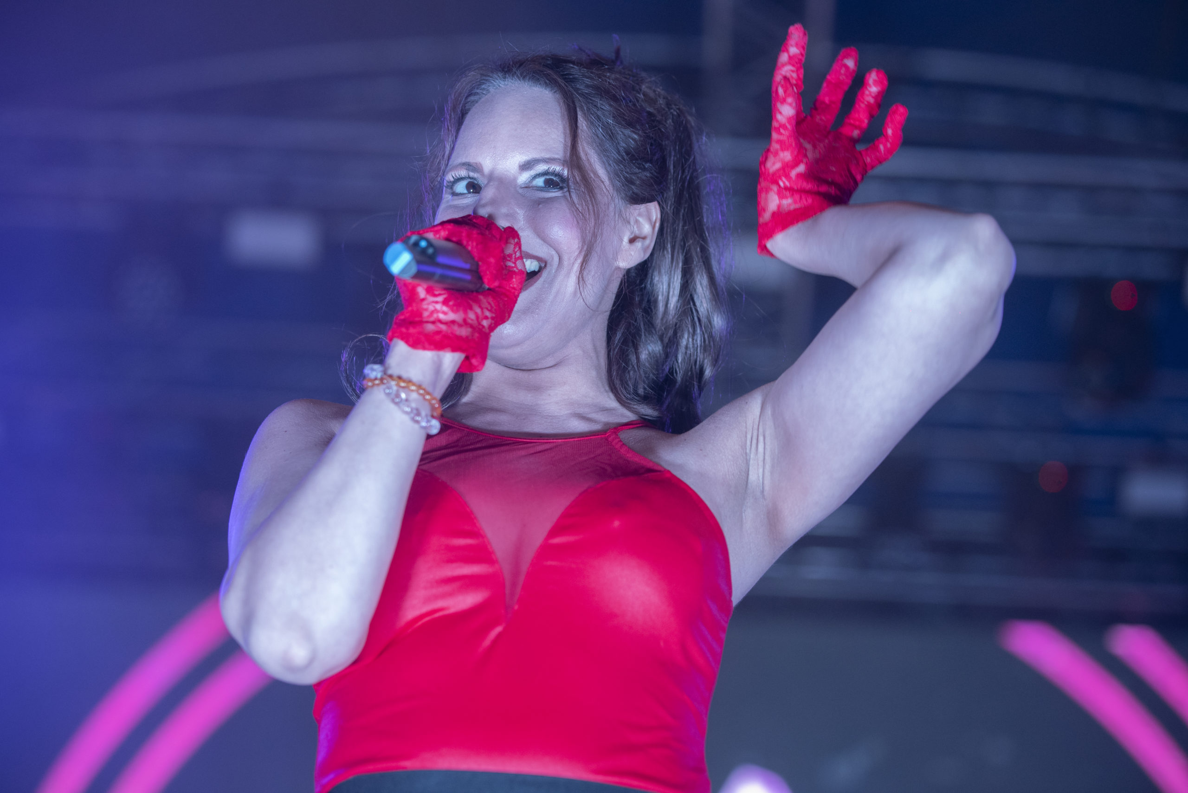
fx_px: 2707
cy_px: 396
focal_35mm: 82
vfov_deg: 16.7
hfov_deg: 24.8
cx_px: 594
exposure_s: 1/160
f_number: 2.8
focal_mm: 82
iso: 2000
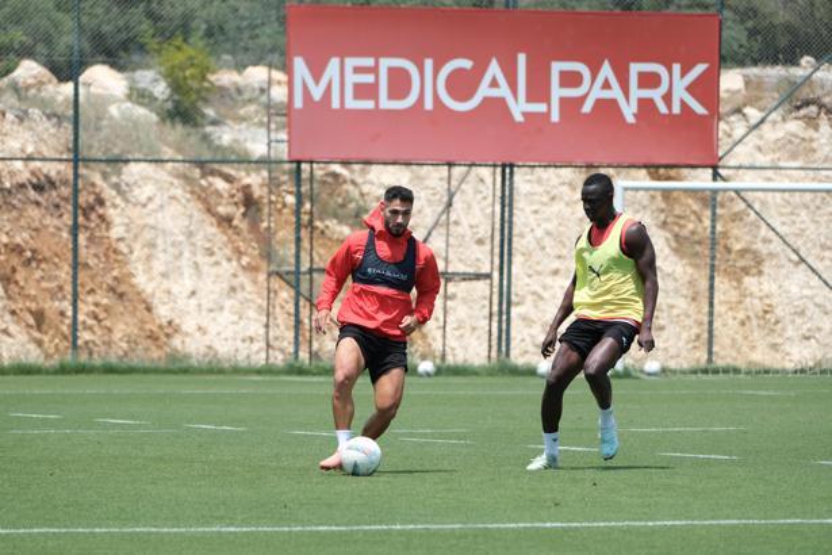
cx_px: 416
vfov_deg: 5.2
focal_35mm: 265
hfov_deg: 7.8
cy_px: 278
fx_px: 6124
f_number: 4.8
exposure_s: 1/1000
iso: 200
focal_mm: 176.7
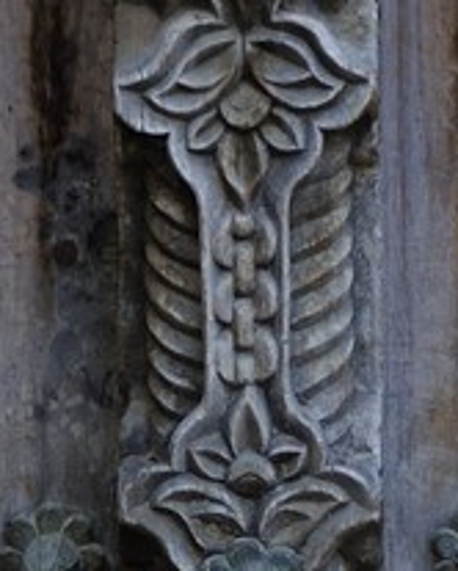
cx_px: 265
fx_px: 6378
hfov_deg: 4.1
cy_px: -1148
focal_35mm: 377
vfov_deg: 4.9
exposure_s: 1/160
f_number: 3.5
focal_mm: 52
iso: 200
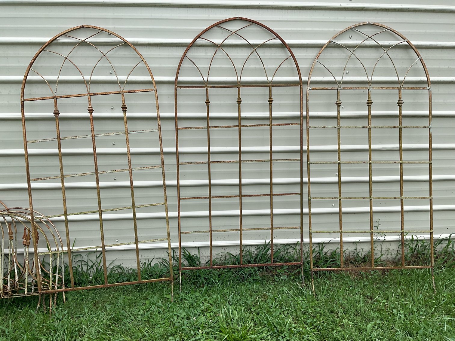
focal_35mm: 29
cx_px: 228
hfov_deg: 61.7
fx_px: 381
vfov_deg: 48.2
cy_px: 170
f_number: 1.8
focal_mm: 3
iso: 16
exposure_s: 1/606
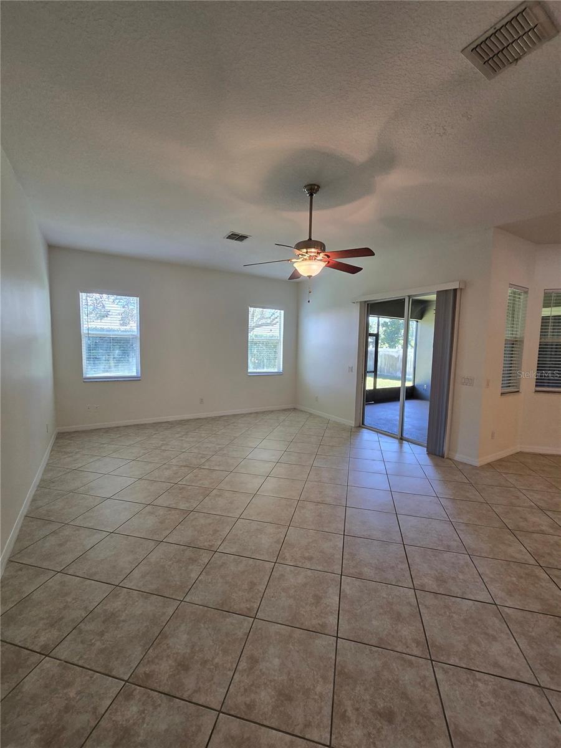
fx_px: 281
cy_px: 374
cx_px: 280
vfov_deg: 106.2
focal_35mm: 13
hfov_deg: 89.9
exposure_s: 1/60
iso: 125
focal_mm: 2.2
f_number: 2.2
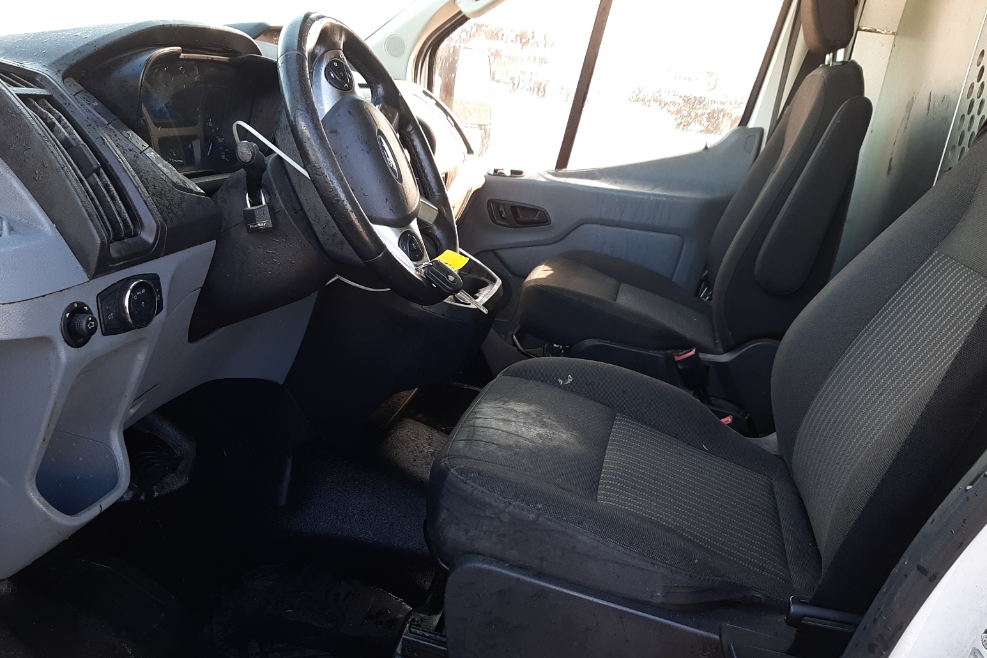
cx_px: 505
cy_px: 341
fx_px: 768
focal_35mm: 28
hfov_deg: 65.5
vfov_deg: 46.4
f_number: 1.7
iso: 50
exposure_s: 1/120
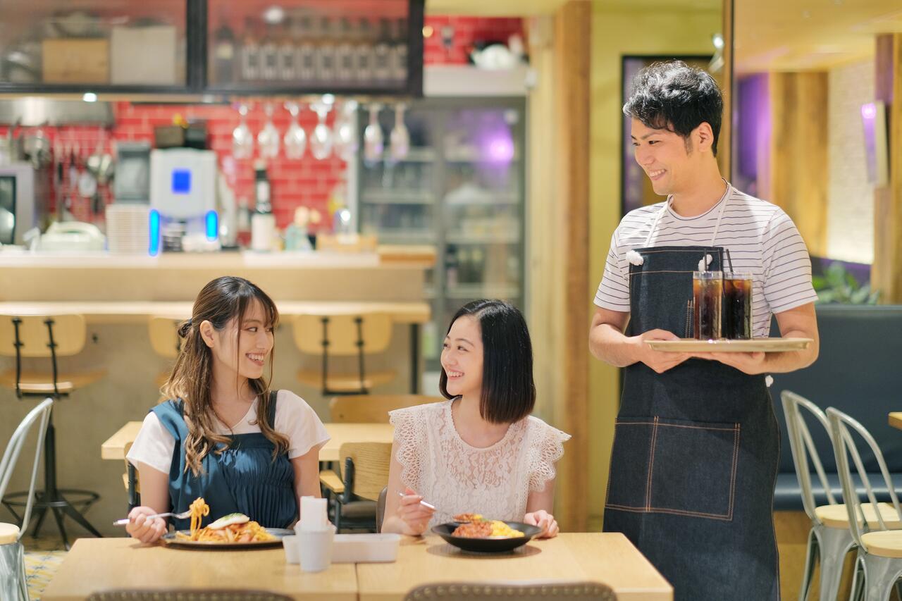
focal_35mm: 84
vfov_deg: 16.3
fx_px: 2104
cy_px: 300
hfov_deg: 24.2
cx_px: 451
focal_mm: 56
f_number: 1.2
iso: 400
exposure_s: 1/180
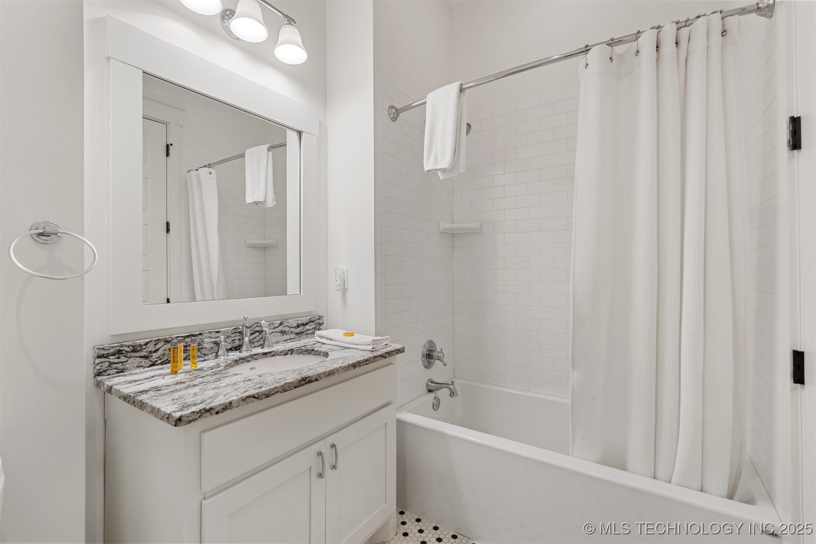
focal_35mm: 16
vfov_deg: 73.7
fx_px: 363
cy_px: 272
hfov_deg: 96.7
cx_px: 408
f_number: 8
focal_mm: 16
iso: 100
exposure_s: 1/1.25
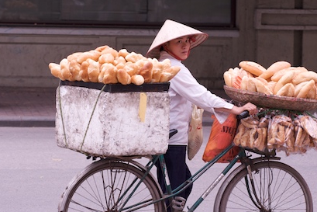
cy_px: 87
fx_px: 1541
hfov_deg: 11.7
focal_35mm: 175
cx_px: 207
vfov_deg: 7.9
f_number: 8
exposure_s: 1/250
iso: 800
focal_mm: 112
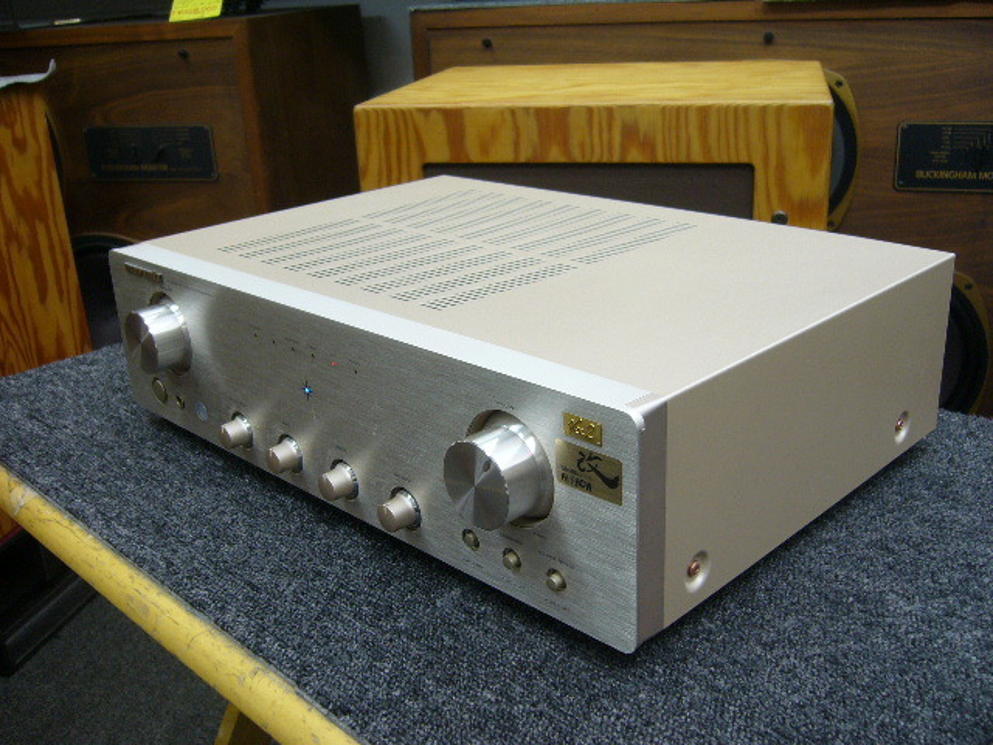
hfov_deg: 52.6
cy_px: 372
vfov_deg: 40.7
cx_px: 496
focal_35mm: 35
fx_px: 1004
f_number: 2.8
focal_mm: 5.8
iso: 100
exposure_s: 1/15
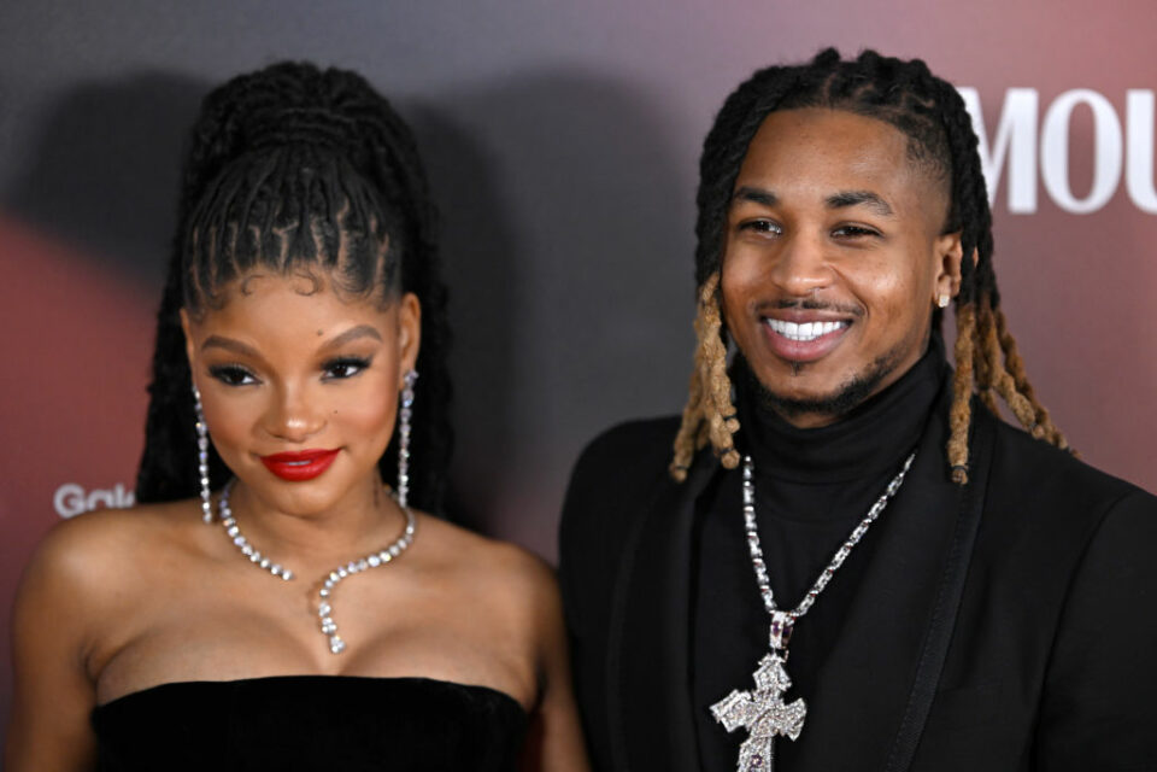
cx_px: 578
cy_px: 386
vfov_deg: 6.9
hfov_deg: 10.3
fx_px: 6427
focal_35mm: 200
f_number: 2.2
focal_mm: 200
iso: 1600
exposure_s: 1/320
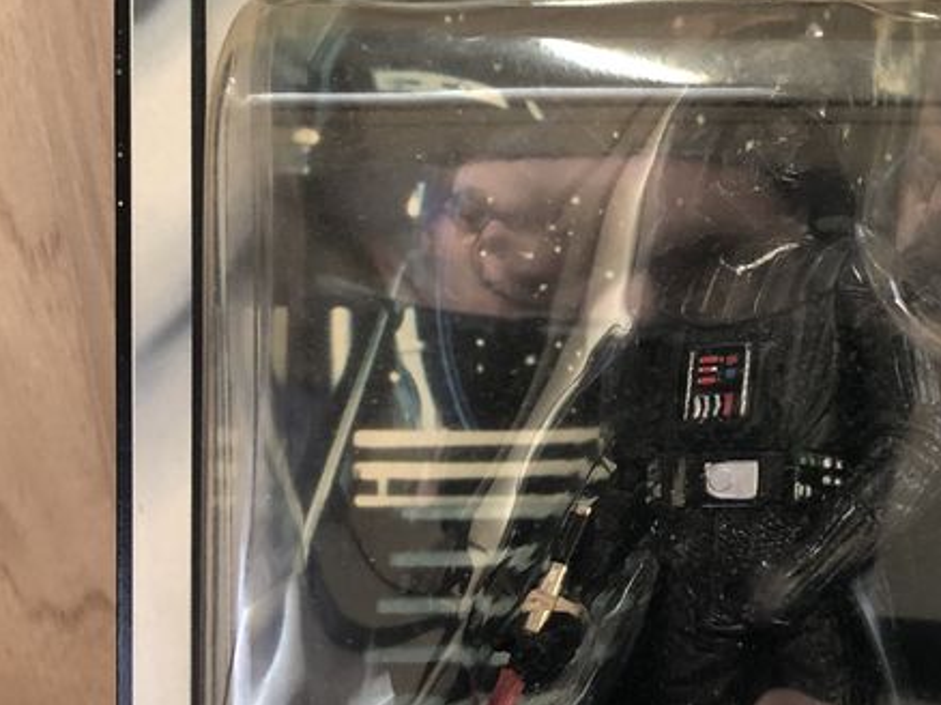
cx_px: 786
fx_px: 1739
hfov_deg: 29.4
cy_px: 378
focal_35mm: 64
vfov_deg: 22.9
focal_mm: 3.99
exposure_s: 1/15
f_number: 1.8
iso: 40
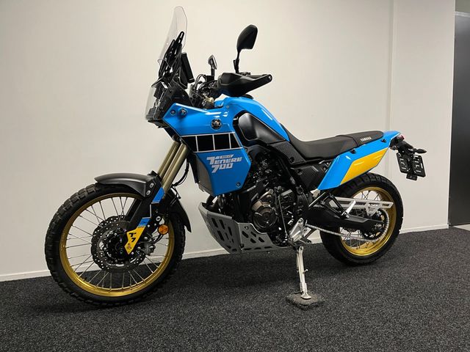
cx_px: 235
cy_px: 176
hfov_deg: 67.3
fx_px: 353
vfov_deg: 53.1
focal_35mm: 26
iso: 80
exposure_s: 1/50
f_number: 1.6
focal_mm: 5.1
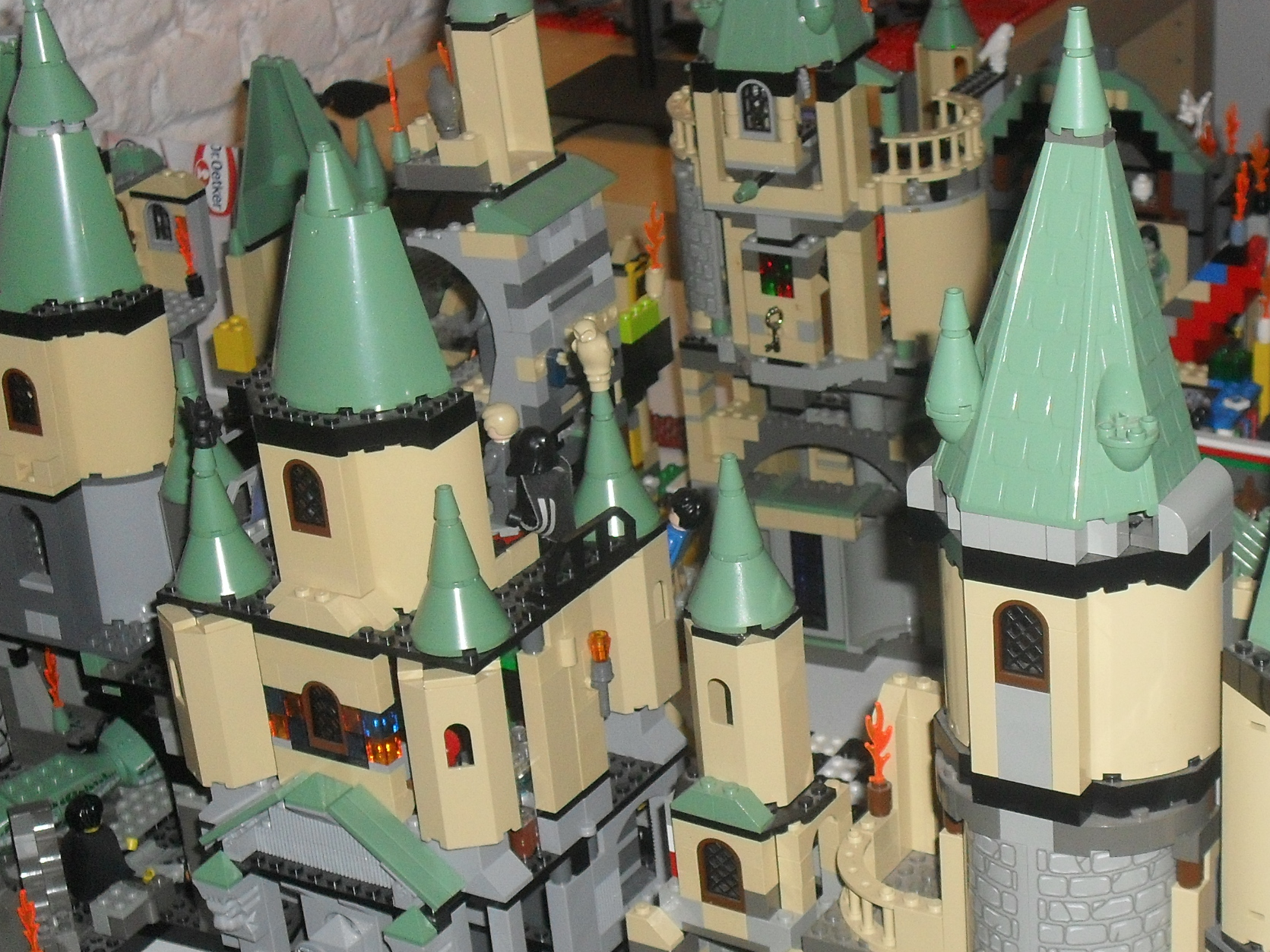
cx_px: 967
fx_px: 2788
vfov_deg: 19.3
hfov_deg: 25.3
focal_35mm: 76
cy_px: 674
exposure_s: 1/45
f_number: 3.9
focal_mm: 8.7
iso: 200
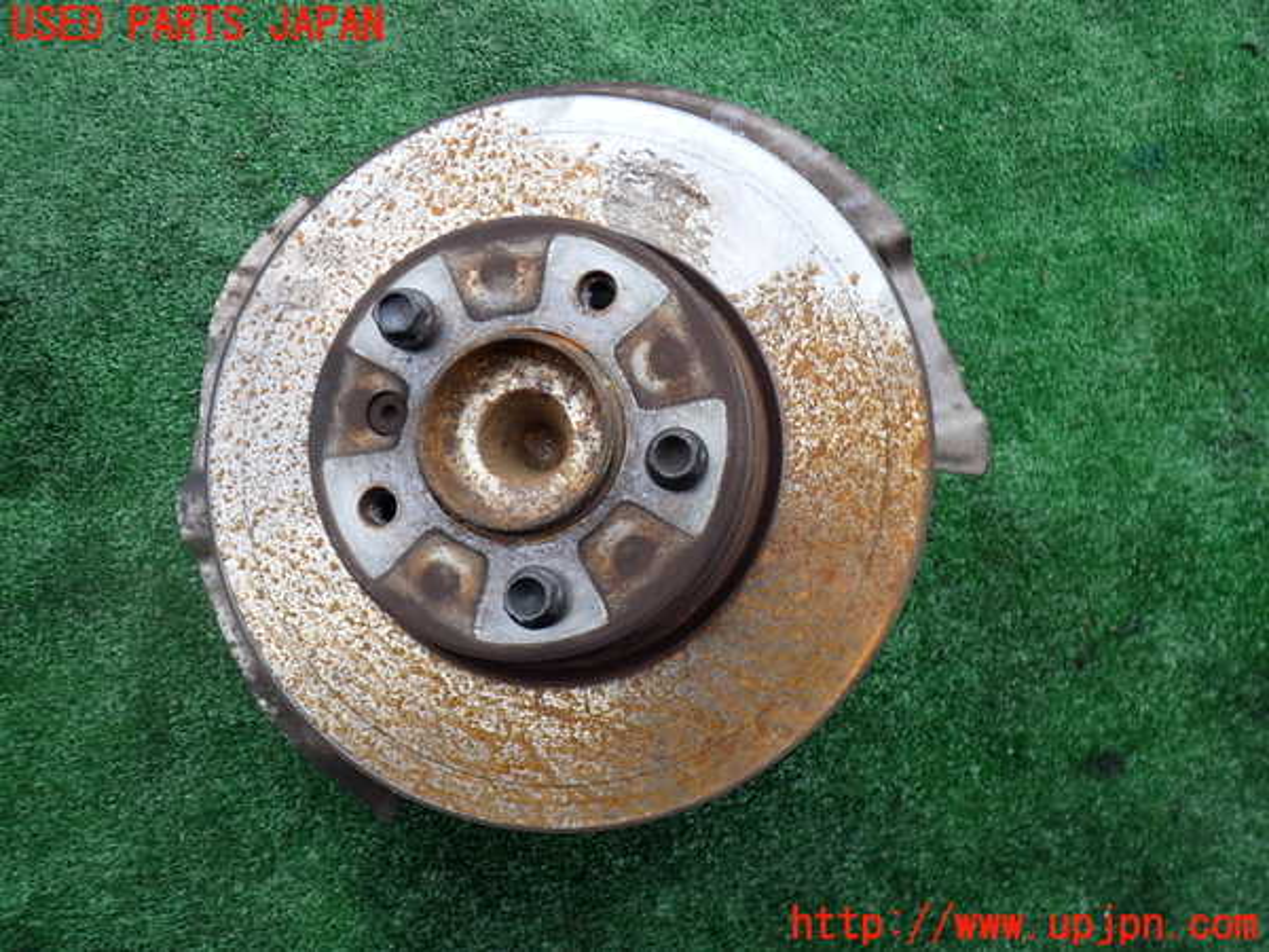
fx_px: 1100
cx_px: 634
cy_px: 476
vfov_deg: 46.8
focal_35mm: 30
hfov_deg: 60.0
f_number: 2.3
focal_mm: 5.4
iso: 100
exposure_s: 1/200
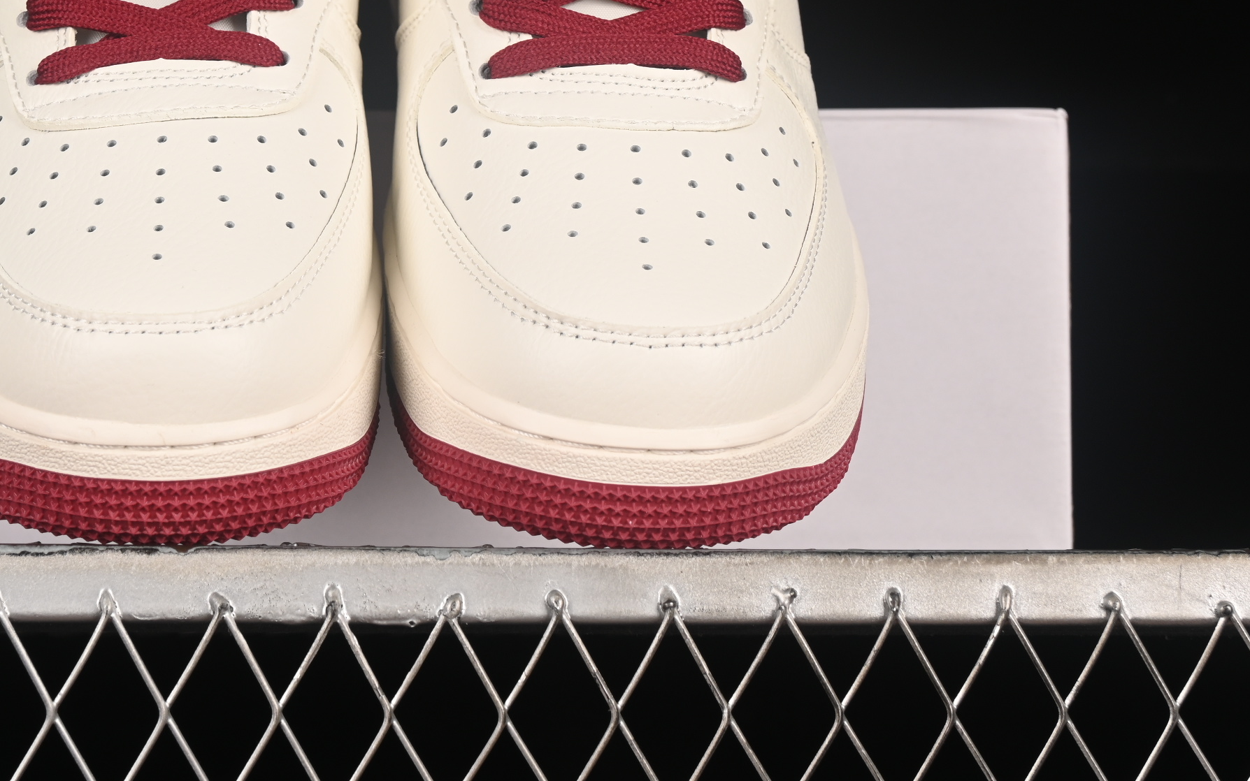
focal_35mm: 119
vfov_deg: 11.0
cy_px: 154
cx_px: 369
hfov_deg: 17.5
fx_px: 4054
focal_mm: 50
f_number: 8
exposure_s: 1/80
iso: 160
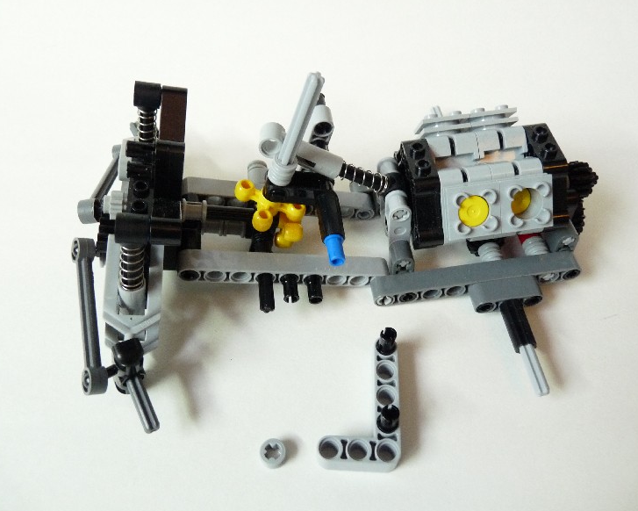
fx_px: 548
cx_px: 326
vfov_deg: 50.0
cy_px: 254
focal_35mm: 29
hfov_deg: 60.4
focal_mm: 4.8
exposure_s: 1/30
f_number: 2.8
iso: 400
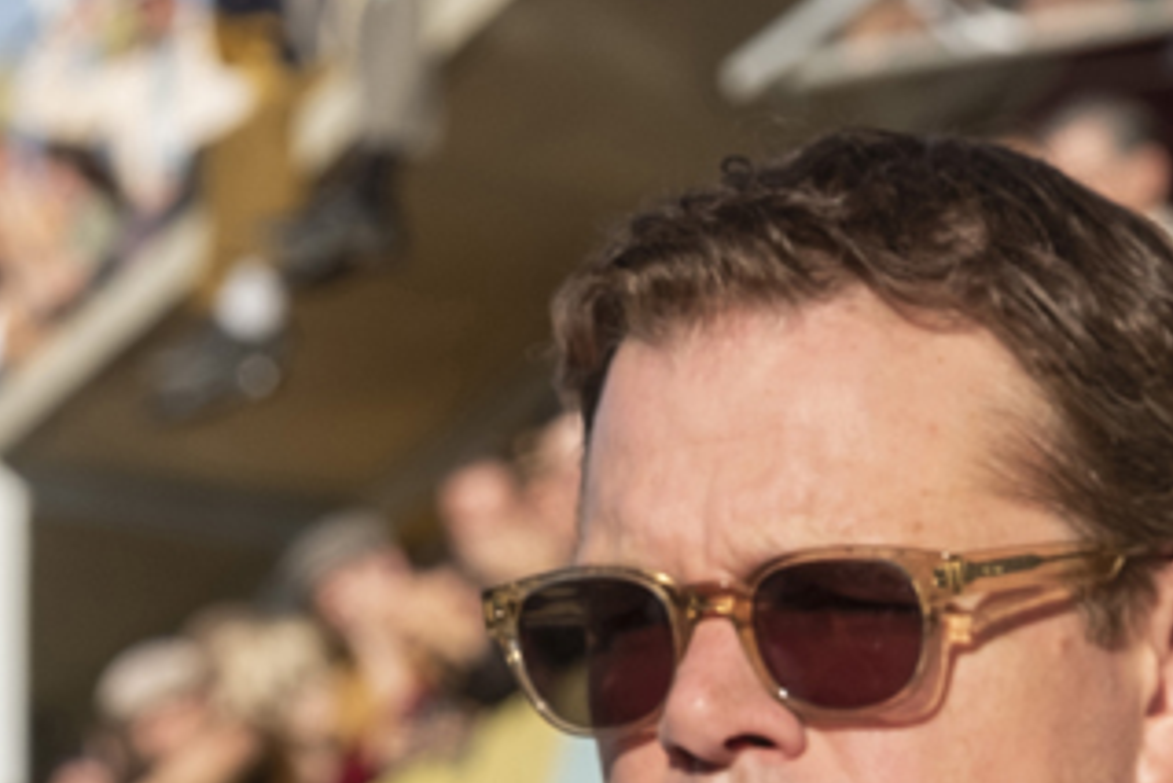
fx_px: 12224
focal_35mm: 375
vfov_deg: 3.7
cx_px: 1236
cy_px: 322
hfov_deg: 5.5
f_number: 8
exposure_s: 1/500
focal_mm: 87.1
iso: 320
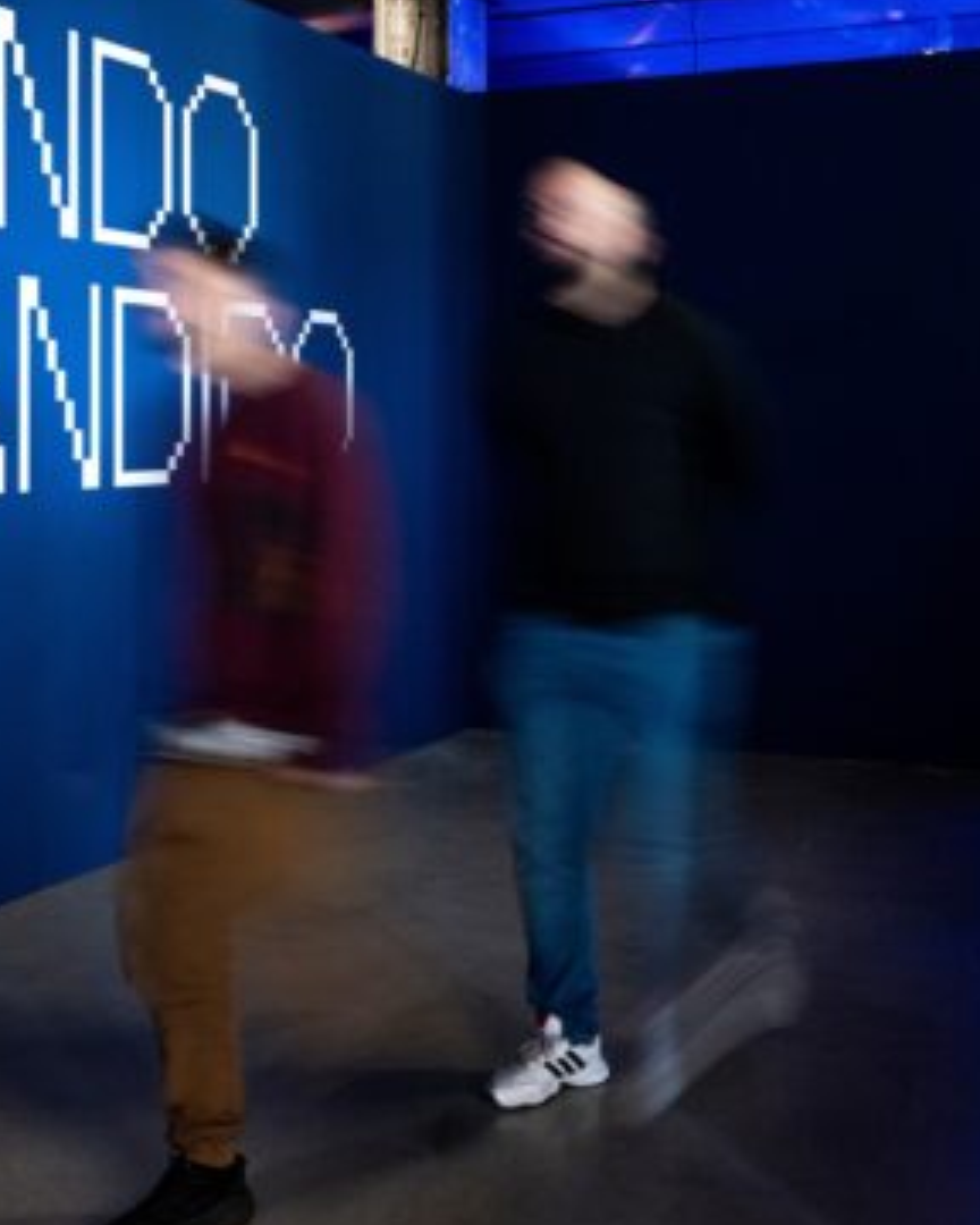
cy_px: 538
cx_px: 354
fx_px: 1740
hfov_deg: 31.3
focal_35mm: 48
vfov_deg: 38.7
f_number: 6.3
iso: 1000
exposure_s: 1/5
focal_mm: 24
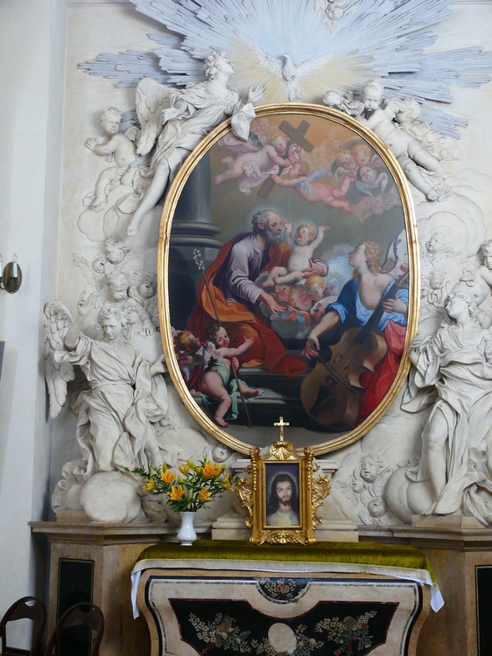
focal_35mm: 56
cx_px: 246
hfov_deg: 26.1
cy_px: 328
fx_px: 1062
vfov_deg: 34.4
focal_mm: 11.8
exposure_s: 1/20
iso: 200
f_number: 3.2
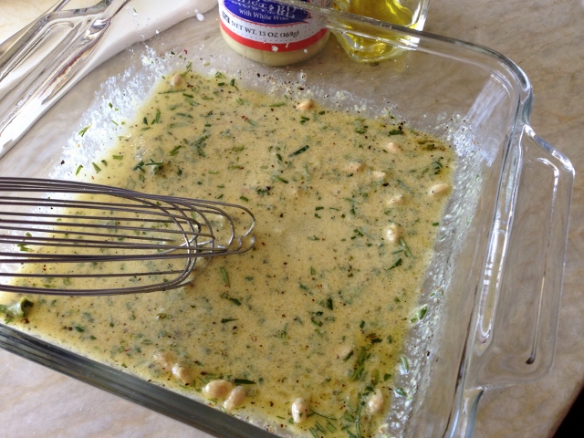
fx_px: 557
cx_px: 292
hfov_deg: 55.4
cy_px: 219
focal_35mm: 33
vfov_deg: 42.9
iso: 64
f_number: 2.4
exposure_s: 1/40
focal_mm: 4.12
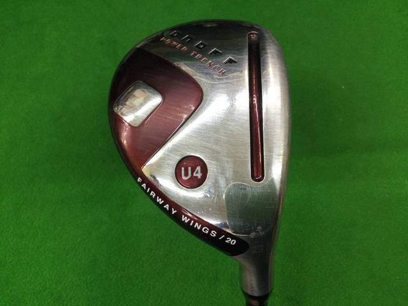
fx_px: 365
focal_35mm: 31
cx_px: 204
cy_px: 153
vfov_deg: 45.4
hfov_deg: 58.4
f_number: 2.4
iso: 64
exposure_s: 1/30
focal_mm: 3.3
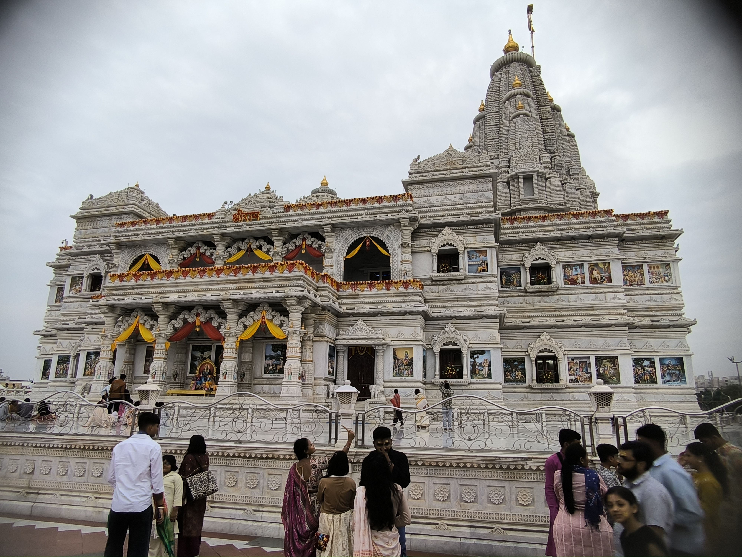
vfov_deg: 58.9
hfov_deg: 73.9
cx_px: 371
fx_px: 493
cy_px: 278
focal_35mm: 23
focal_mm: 1.91
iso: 91
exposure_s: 1/50
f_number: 2.2
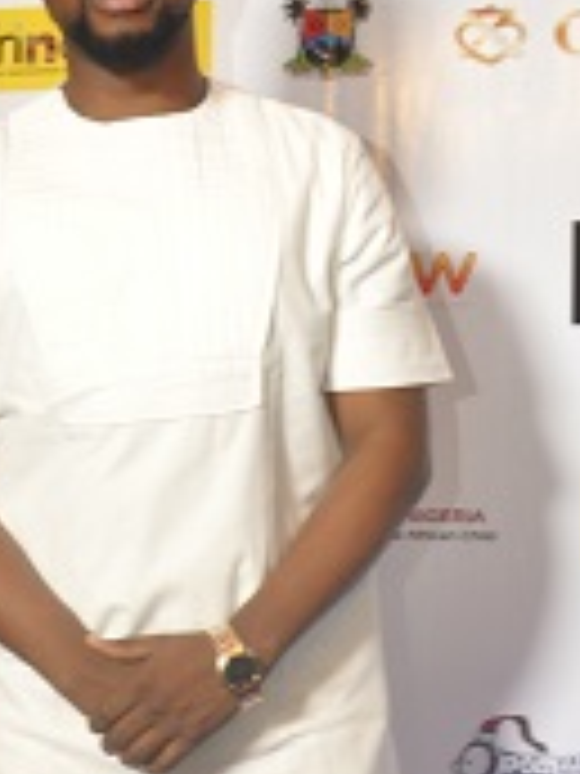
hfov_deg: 19.6
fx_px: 1631
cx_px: 11
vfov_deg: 26.1
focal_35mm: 73
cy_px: 637
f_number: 6.3
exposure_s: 1/80
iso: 1250
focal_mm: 18
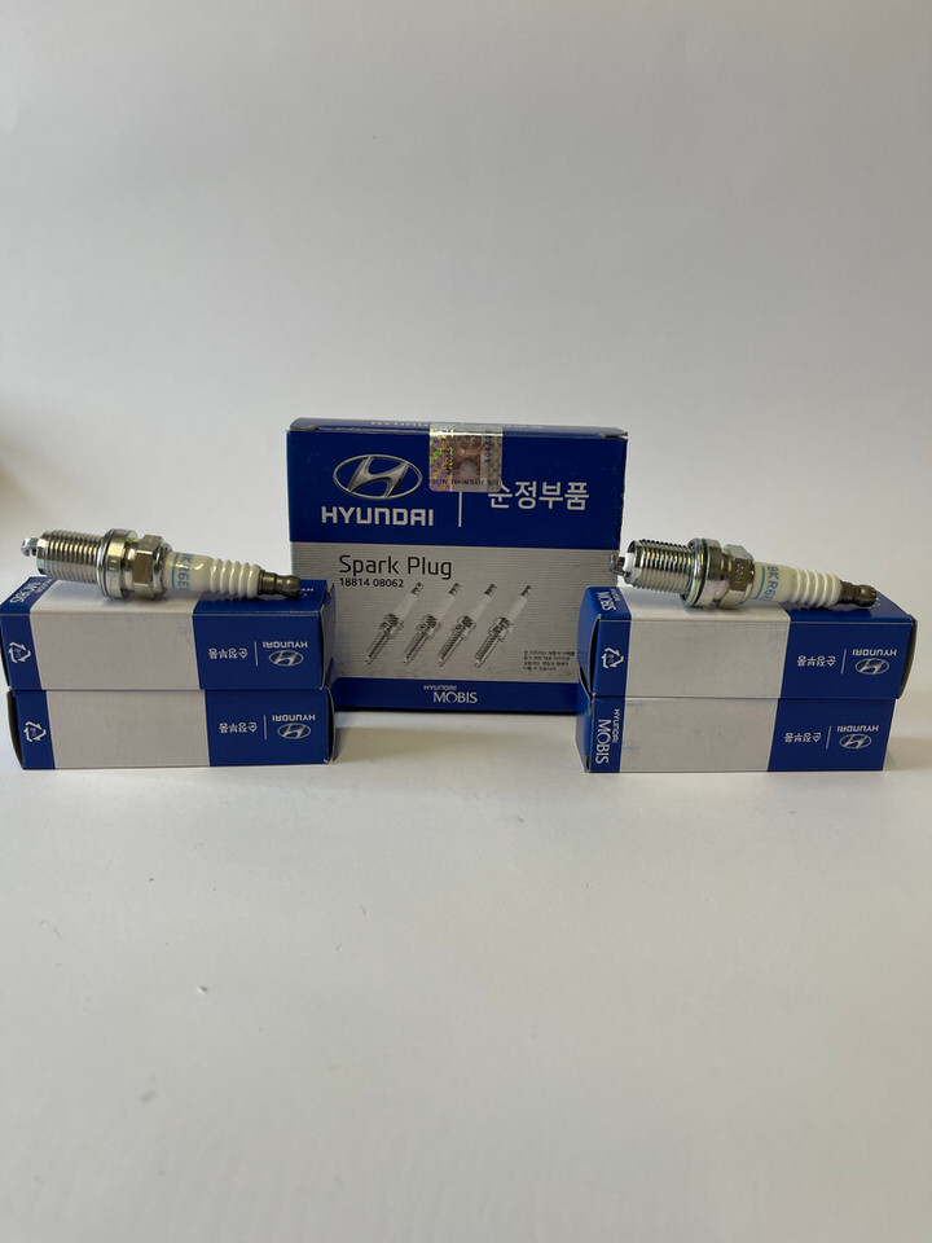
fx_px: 933
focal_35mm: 26
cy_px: 622
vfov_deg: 67.3
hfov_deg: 53.1
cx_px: 466
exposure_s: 1/110
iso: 100
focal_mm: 5.1
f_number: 1.6
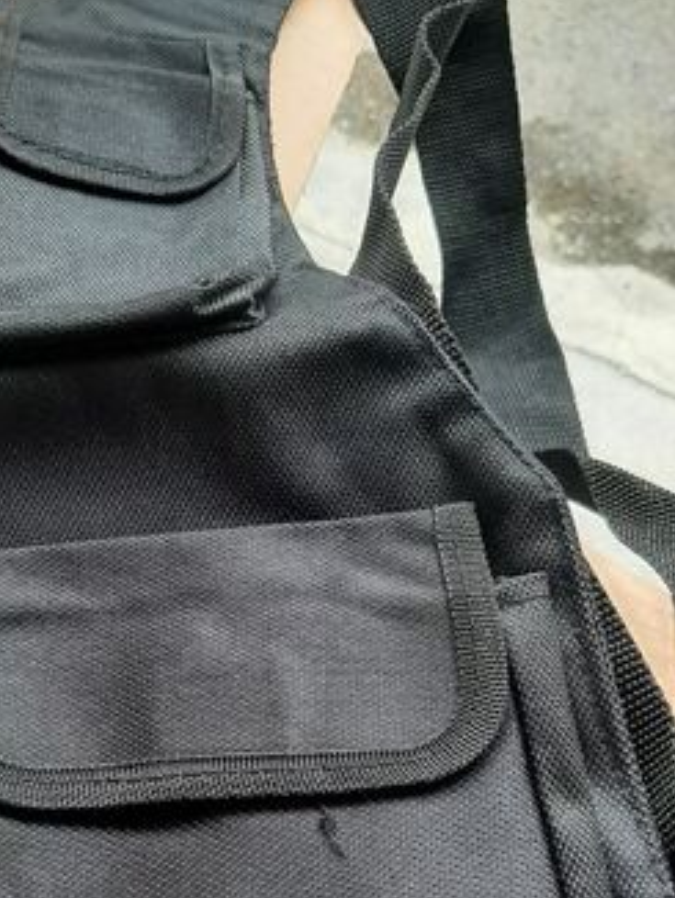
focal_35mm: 51
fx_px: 1324
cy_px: 686
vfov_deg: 36.5
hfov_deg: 28.3
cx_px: 193
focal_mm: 3.93
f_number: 1.7
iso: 40
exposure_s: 1/107
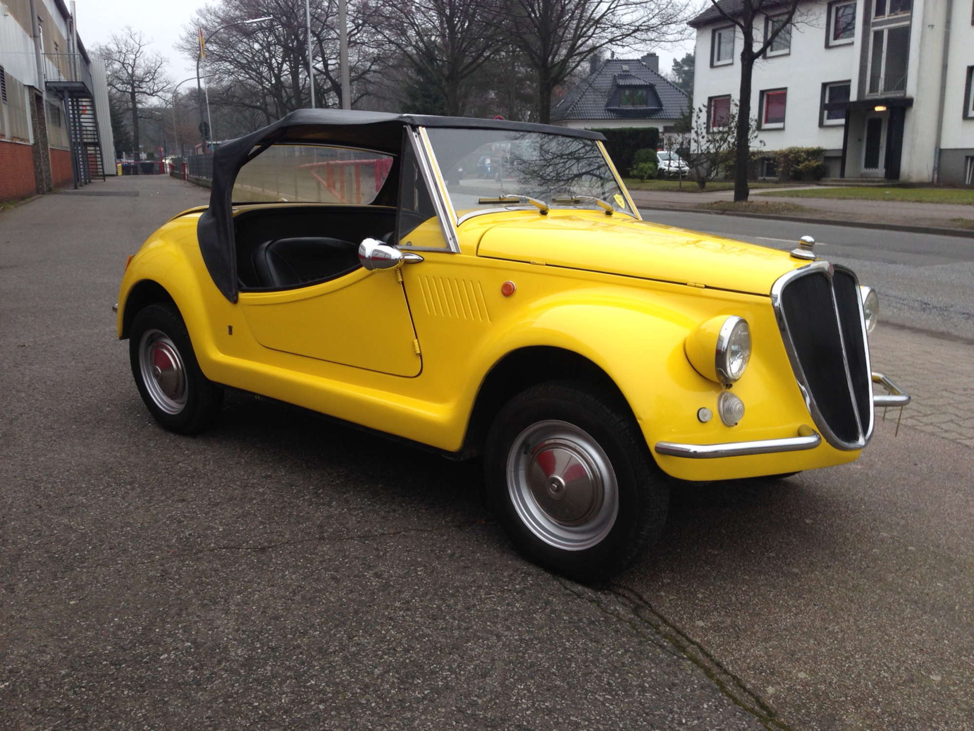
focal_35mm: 33
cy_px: 366
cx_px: 487
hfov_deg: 55.4
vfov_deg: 42.9
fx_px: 929
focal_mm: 4.12
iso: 50
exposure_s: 1/60
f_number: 2.4
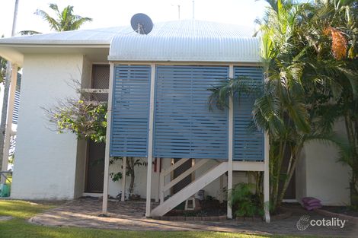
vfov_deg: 43.6
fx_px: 298
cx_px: 179
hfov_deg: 61.9
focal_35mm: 30
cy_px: 119
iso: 100
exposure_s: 1/160
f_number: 3.5
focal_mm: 20
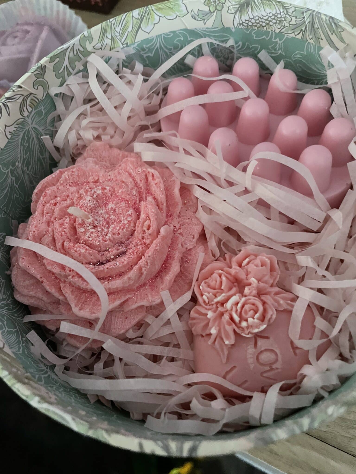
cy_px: 237
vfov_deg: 67.3
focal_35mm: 26
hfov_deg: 53.1
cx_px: 178
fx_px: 357
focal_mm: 4.2
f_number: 1.6
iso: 1000
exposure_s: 1/30
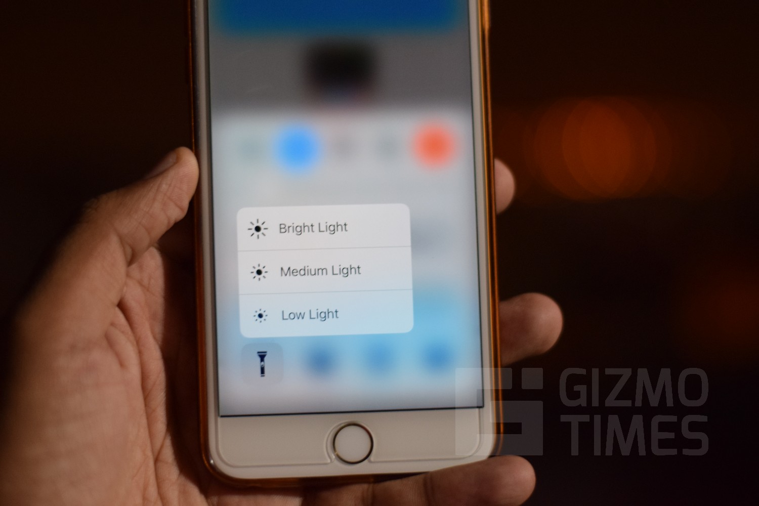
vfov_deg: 18.2
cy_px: 253
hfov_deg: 27.0
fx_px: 1581
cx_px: 380
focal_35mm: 75
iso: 1400
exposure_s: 1/60
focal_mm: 50
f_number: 1.8
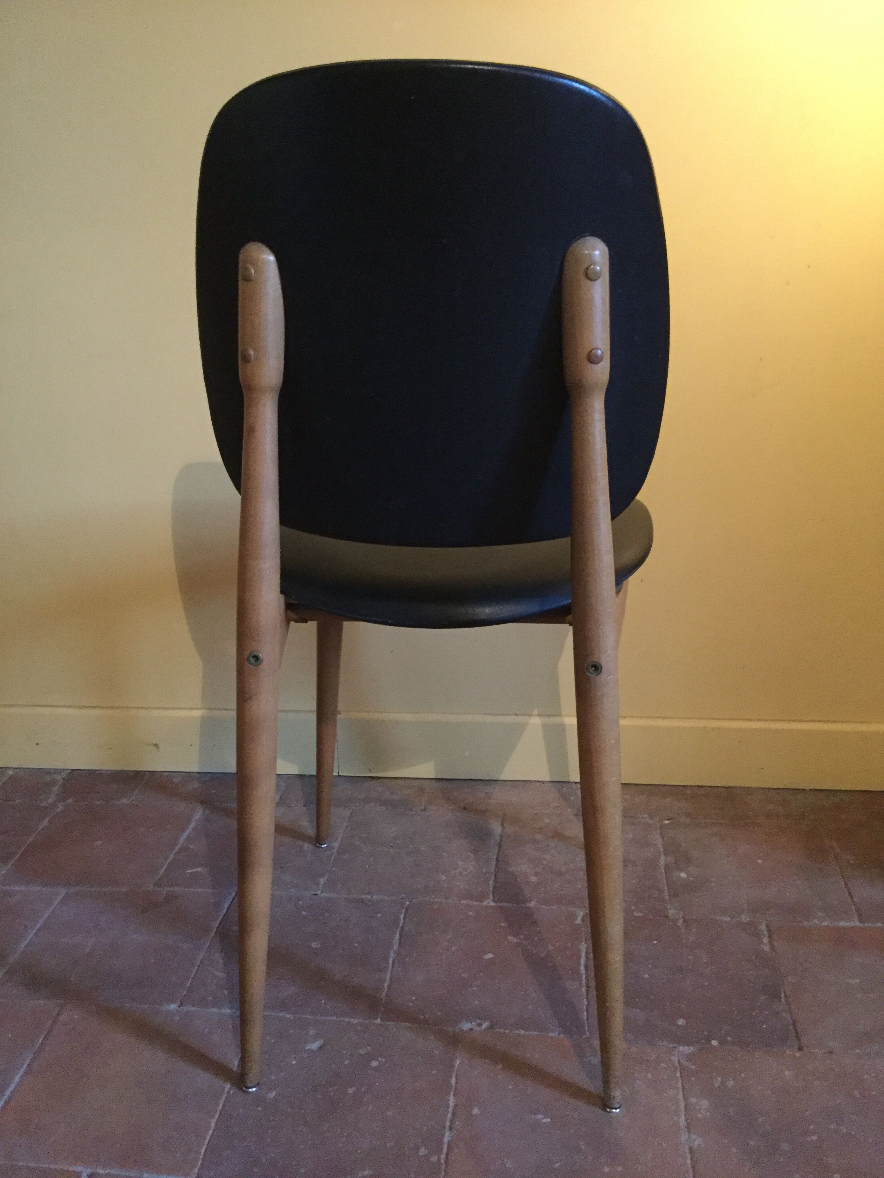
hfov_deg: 45.4
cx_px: 442
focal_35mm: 31
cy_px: 589
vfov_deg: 58.4
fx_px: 1056
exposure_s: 1/17
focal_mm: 3.3
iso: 320
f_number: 2.4
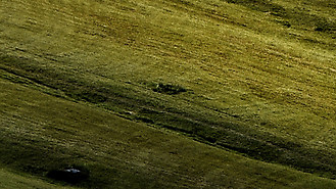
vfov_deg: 1.2
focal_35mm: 1032
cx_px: 506
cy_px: -375
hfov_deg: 2.1
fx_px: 9194
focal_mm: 135
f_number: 9
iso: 100
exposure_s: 1/100
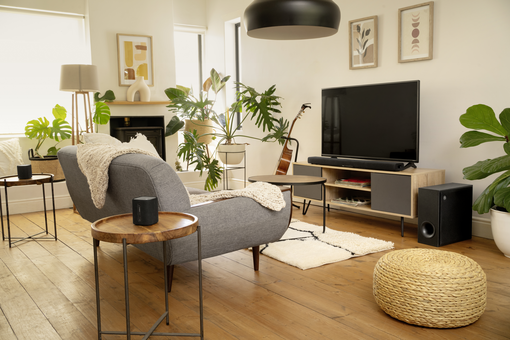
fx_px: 496
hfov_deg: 54.4
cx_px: 255
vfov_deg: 37.9
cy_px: 170
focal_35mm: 35
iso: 1000
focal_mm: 35
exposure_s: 1/13
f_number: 13
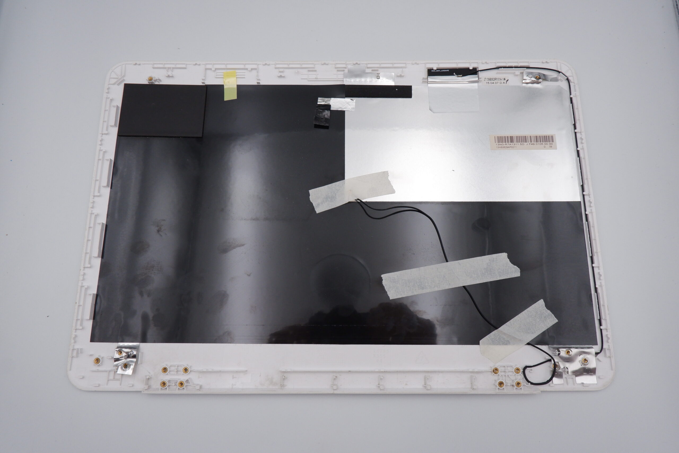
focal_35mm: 23
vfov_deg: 55.1
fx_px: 434
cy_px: 226
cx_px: 340
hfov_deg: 76.1
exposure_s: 1/500
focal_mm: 15
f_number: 8
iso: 1250
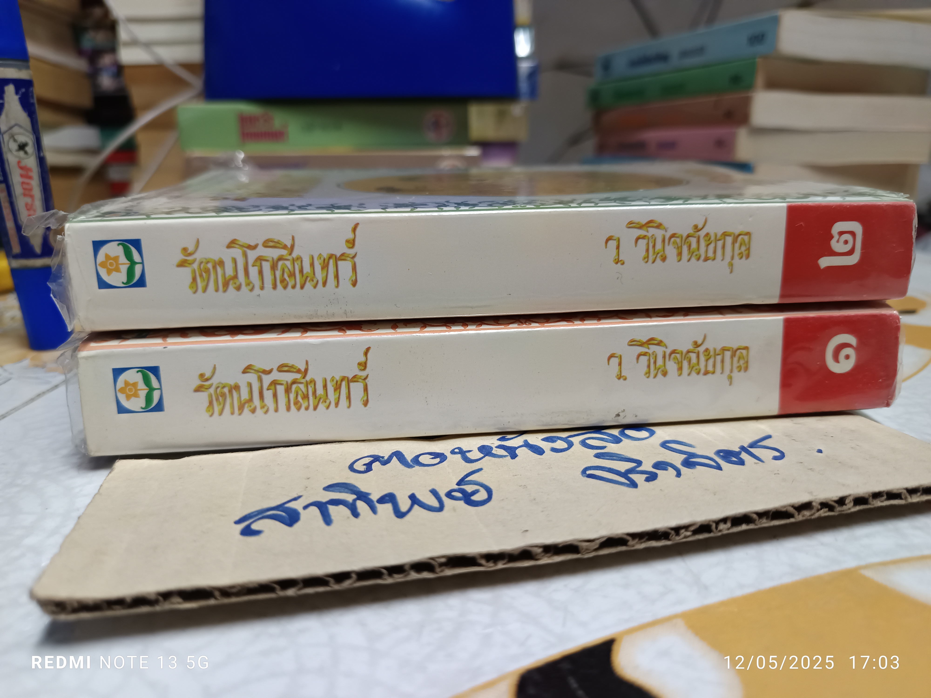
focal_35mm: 24
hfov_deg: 71.6
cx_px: 466
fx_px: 645
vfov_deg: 56.8
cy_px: 349
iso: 1073
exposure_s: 1/33.3
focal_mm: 5.31
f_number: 1.7
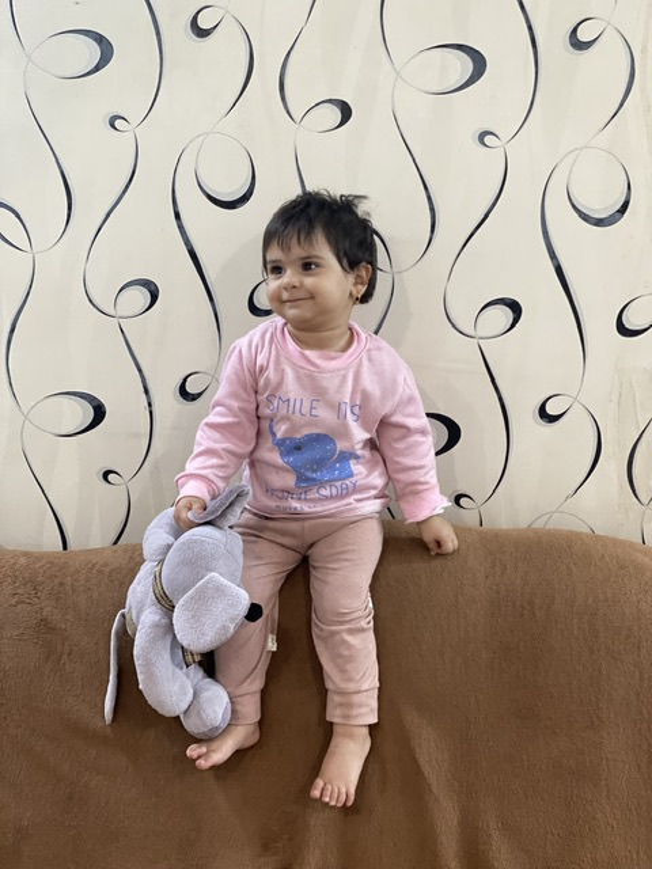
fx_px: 1306
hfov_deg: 28.0
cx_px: 326
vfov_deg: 36.8
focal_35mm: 52
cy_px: 434
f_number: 2
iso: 320
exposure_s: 1/33
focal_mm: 6
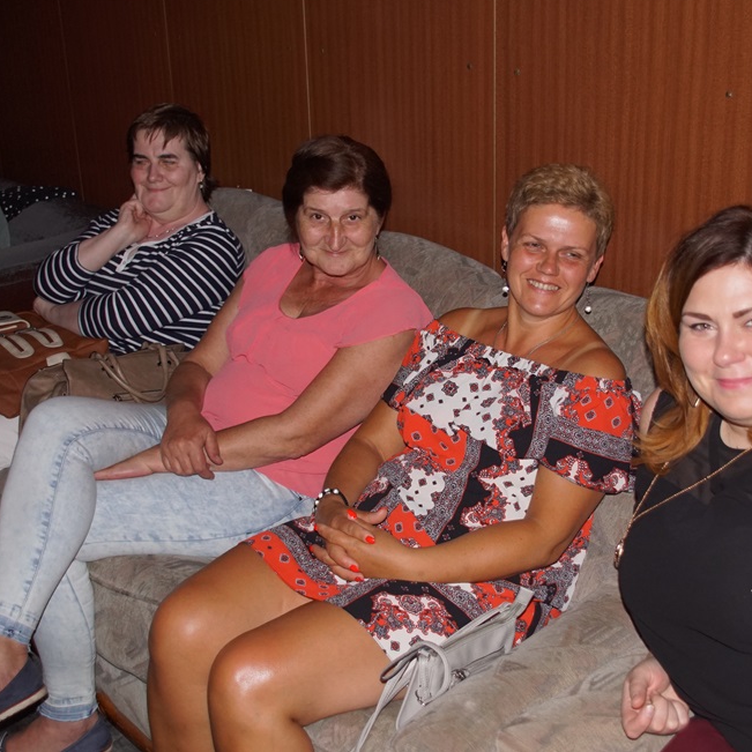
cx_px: 434
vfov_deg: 36.1
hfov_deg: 36.0
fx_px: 1155
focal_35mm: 47
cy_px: 368
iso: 800
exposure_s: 1/60
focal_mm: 24
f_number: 4
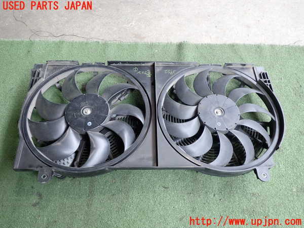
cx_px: 152
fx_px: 263
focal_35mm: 30
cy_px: 114
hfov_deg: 60.0
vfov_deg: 46.8
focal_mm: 5.4
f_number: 2.3
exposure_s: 1/50
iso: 200
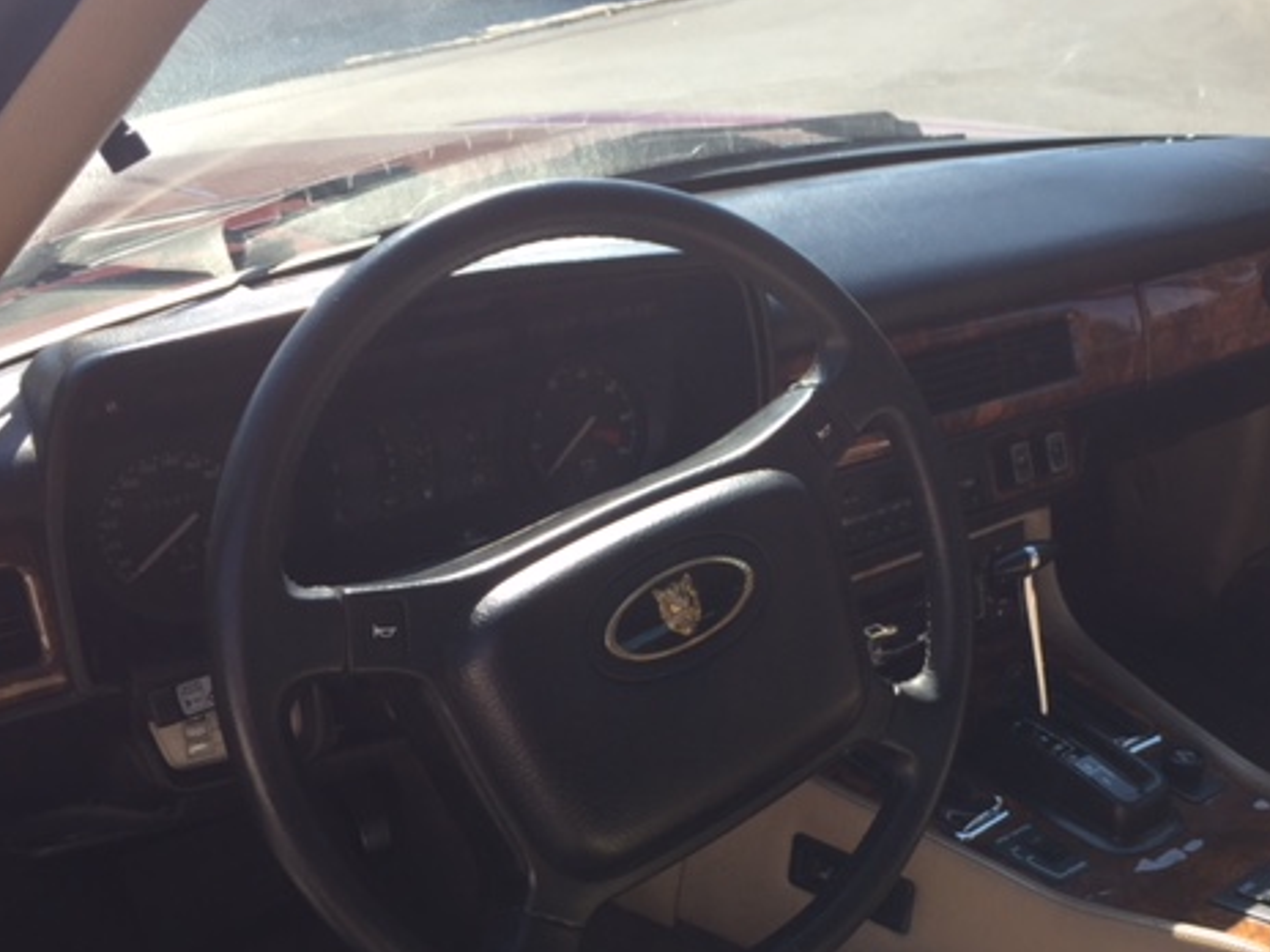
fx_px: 1468
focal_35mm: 40
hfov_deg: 46.2
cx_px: 827
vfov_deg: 35.7
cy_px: 613
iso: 32
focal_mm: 4.15
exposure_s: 1/542
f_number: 2.2
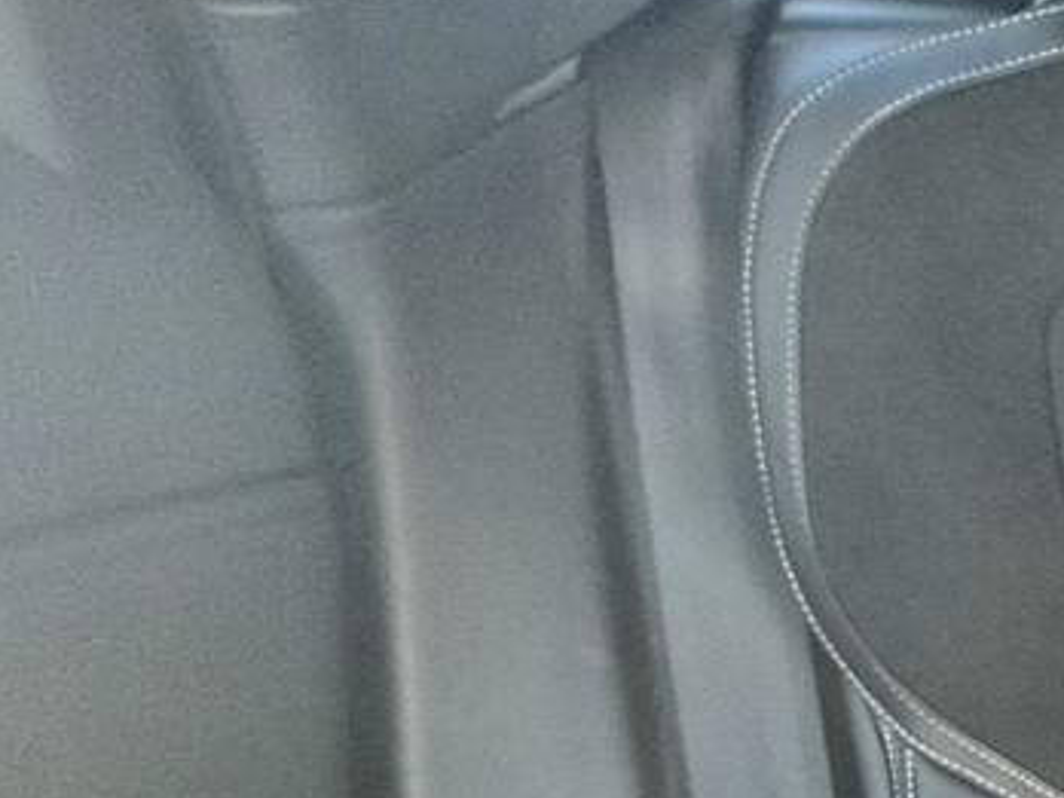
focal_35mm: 51
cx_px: 2081
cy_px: 1153
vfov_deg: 23.6
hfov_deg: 20.0
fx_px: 1568
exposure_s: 1/50
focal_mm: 1.74
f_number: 2.2
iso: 80
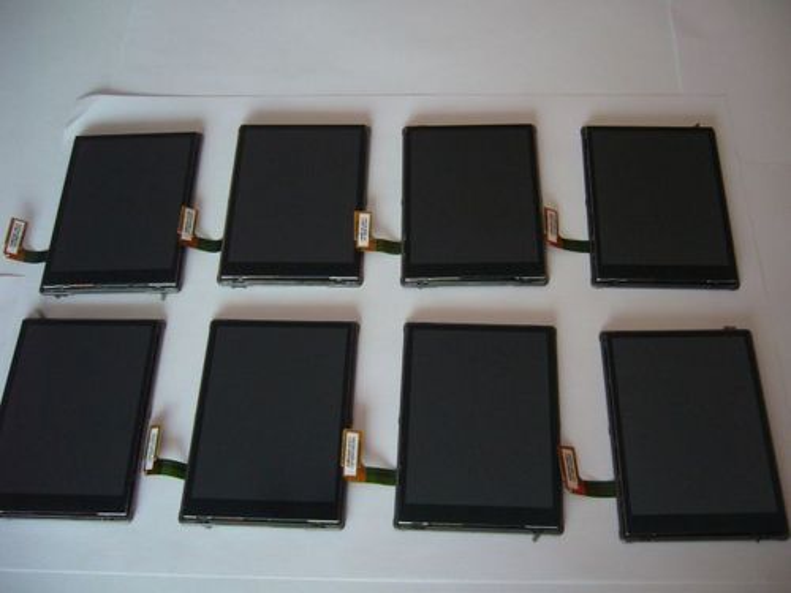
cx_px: 396
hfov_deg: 52.6
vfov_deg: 40.7
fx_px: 800
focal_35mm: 35
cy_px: 296
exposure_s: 1/25
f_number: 2.8
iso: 200
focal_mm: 5.8
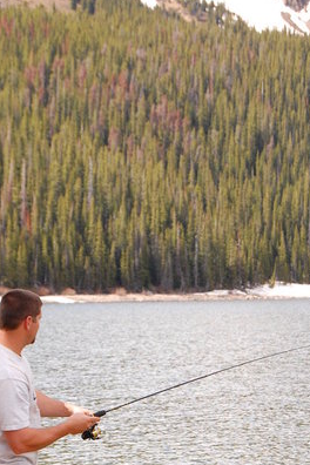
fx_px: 1627
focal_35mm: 126
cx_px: 164
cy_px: 332
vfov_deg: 16.2
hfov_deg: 10.9
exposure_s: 1/500
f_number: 9
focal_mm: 52
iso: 400
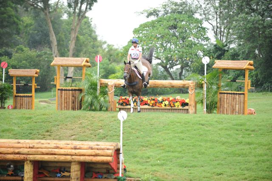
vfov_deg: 6.9
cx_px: 136
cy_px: 90
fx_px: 1510
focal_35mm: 200
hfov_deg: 10.3
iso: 500
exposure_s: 1/640
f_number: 4
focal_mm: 200
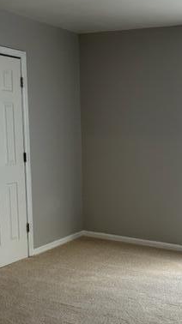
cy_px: 194
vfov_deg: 42.7
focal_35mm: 48
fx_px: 413
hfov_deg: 24.2
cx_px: 163
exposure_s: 1/83
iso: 125
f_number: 1.5
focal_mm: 5.7
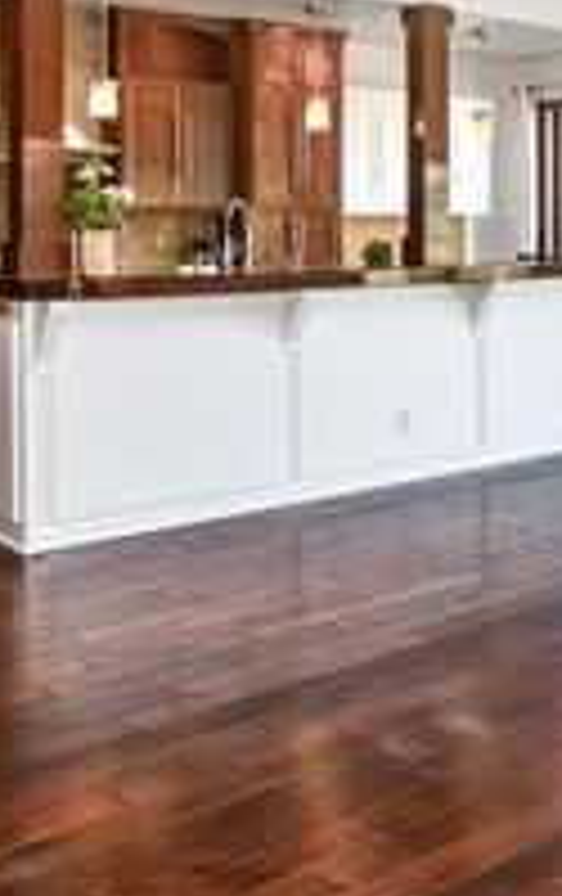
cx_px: 706
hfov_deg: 24.8
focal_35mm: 46
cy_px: 223
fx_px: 1123
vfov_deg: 42.1
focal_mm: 12
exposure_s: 1/60
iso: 100
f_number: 4.5
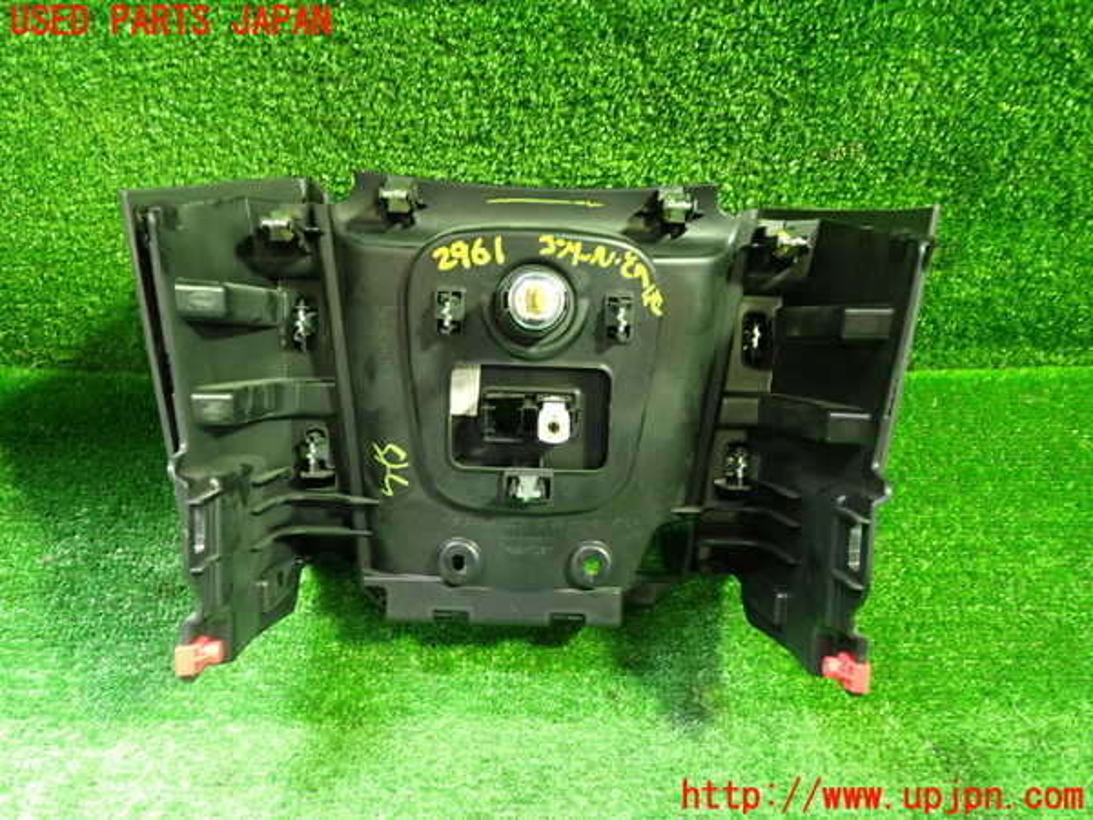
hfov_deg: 60.0
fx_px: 947
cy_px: 410
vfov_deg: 46.8
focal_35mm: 30
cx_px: 546
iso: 500
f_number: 2.3
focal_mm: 5.4
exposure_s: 1/30
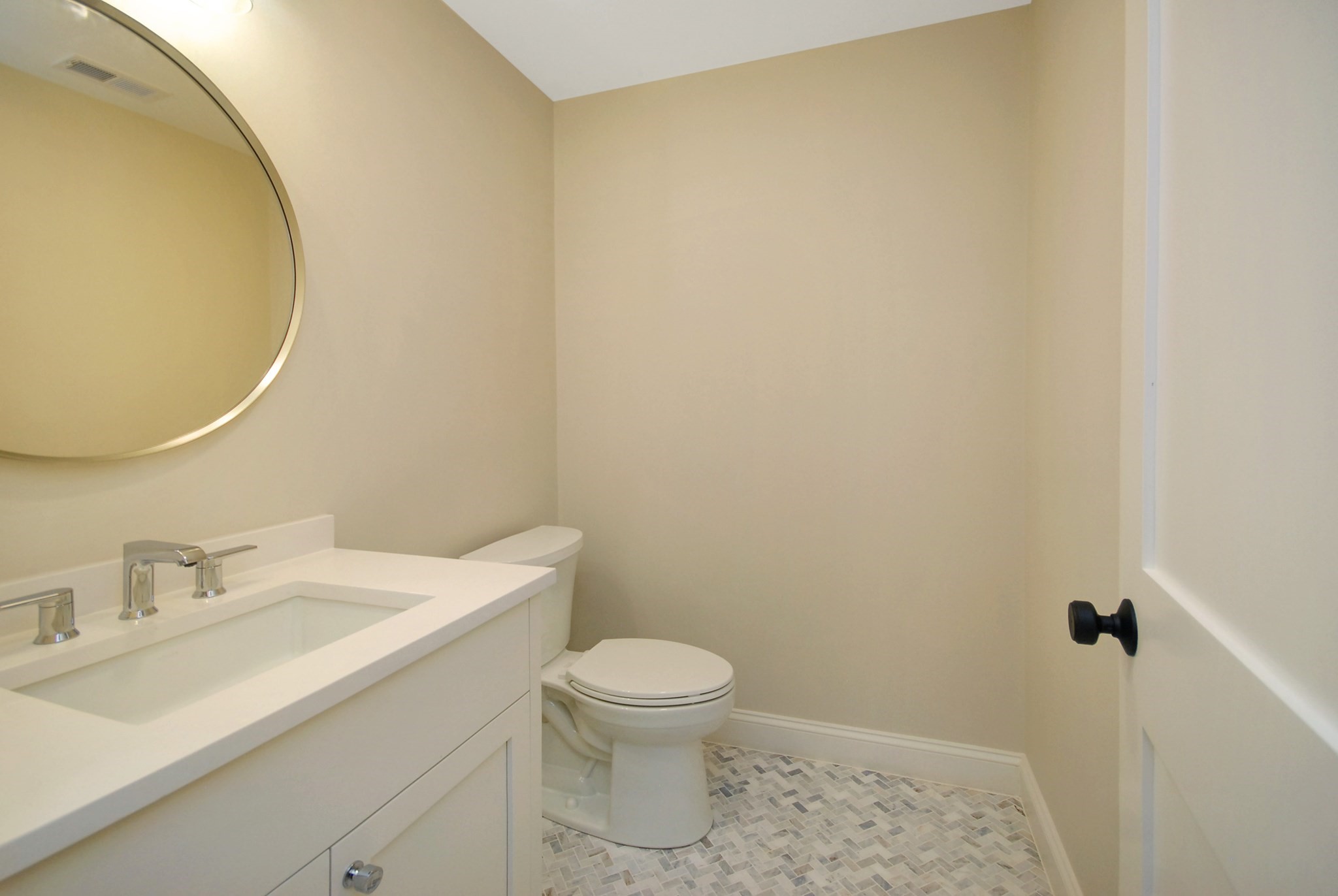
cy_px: 448
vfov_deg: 77.5
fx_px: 558
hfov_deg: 100.3
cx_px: 669
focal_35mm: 15
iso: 400
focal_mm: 10
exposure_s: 1/40
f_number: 5
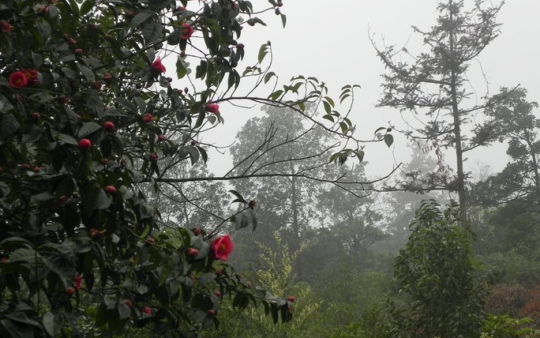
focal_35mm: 103
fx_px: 1516
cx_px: 267
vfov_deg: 12.7
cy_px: 153
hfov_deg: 20.2
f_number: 4
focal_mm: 16.9
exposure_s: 1/130
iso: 160
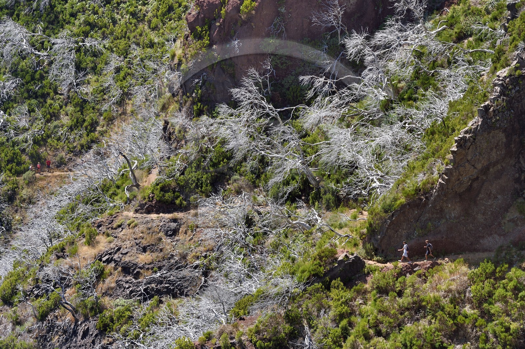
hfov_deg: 10.3
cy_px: 174
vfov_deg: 6.9
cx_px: 262
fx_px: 2915
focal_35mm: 200
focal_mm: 200
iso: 200
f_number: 10
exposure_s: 1/200
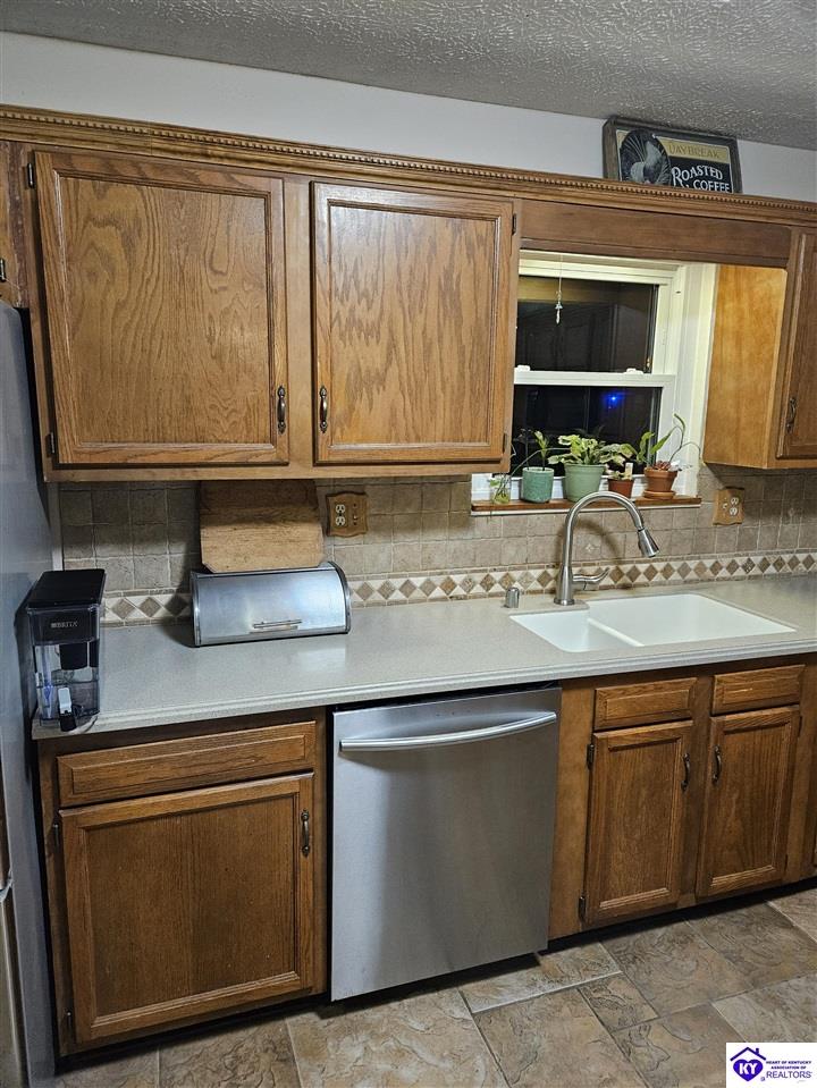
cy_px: 544
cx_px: 408
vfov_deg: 73.9
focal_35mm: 23
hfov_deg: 58.9
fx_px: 723
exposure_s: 1/120
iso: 800
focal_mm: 5.4
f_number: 1.8
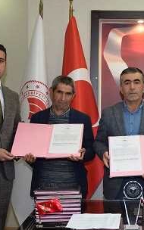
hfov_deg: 15.5
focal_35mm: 83
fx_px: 521
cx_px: 130
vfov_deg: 24.9
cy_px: 123
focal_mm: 30
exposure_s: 1/200
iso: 1400
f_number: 4.2
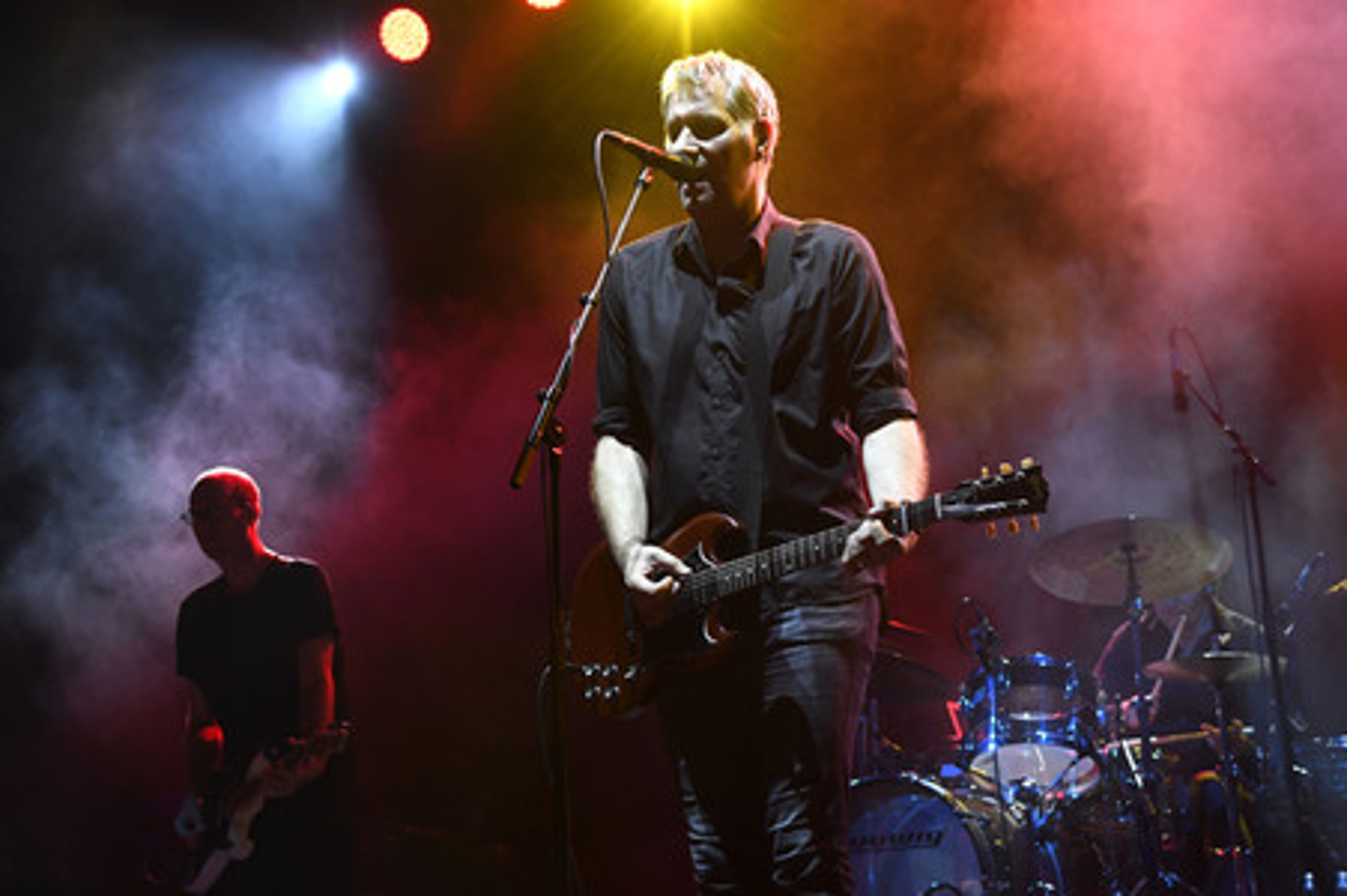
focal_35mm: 57
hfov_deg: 35.1
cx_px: 674
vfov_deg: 23.7
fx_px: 2131
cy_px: 448
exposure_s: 1/640
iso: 1600
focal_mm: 38
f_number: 4
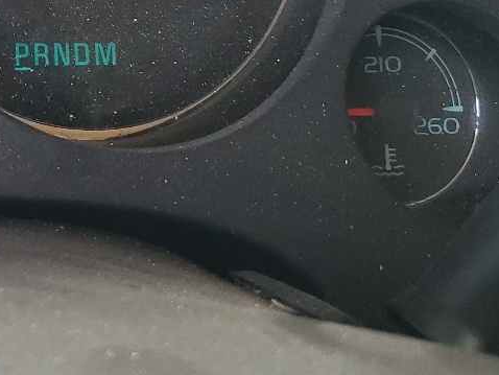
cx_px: -163
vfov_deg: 16.0
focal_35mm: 87
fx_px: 1255
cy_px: -134
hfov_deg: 20.4
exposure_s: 1/120
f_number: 1.5
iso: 81
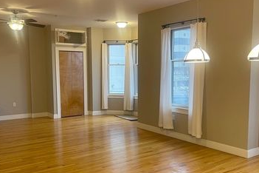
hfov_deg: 51.9
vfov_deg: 35.9
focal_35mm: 37
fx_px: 266
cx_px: 126
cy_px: 100
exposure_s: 1/60
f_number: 1.6
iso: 160
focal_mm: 5.1
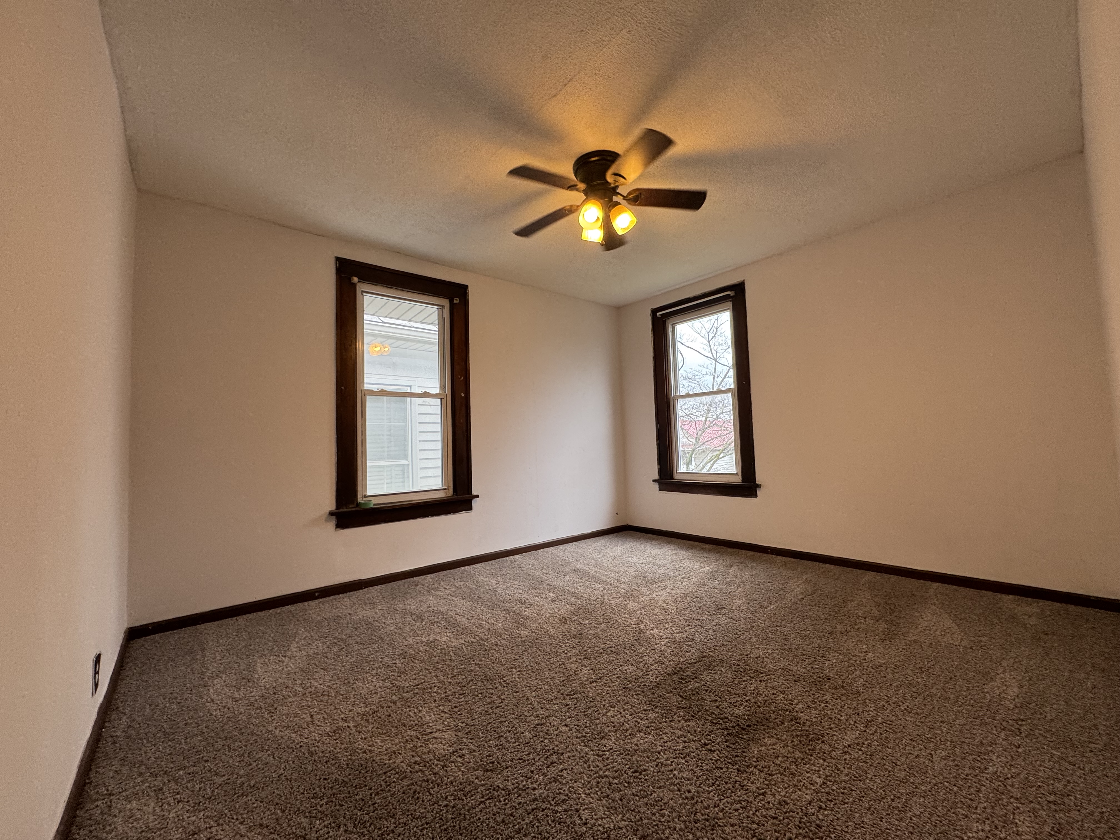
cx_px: 560
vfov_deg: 85.7
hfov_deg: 102.1
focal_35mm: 14
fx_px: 453
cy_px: 420
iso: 160
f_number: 2.2
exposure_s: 1/120
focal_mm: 2.22
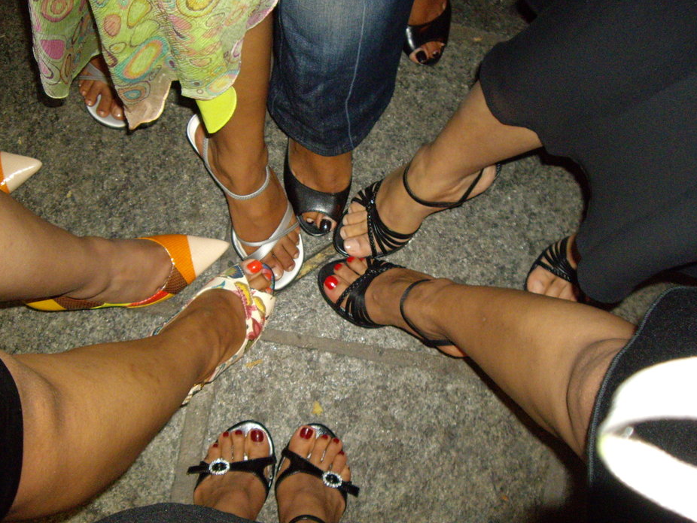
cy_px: 270
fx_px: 846
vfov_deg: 34.4
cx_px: 313
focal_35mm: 42
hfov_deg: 44.7
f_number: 2.7
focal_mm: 6.2
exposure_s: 1/40
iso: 400
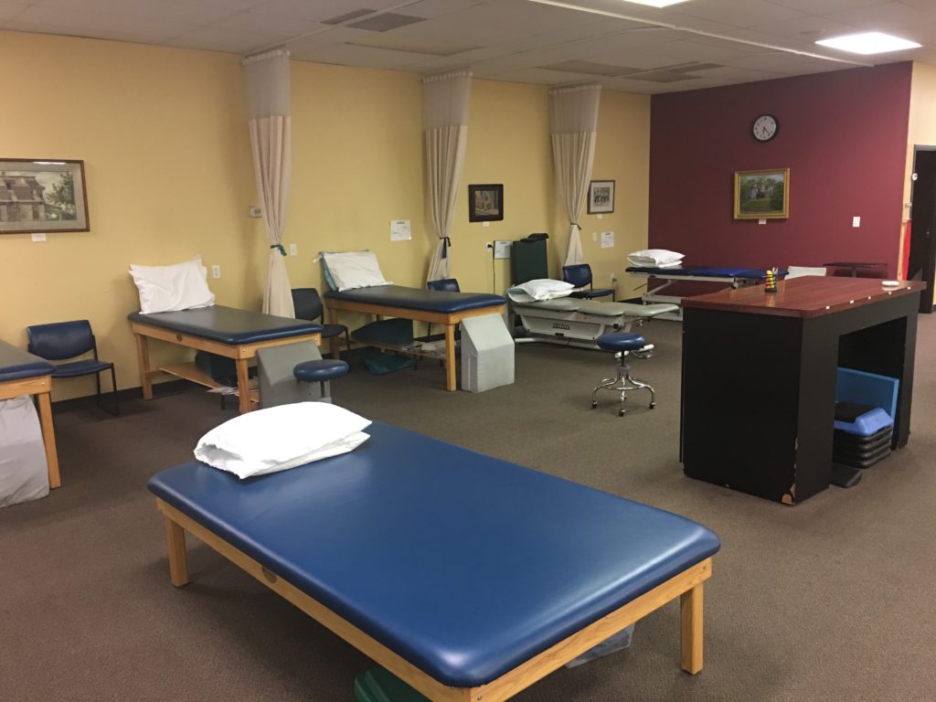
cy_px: 351
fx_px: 784
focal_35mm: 29
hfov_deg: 61.7
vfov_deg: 48.2
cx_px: 468
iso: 100
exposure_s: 1/10
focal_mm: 4.15
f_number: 2.2
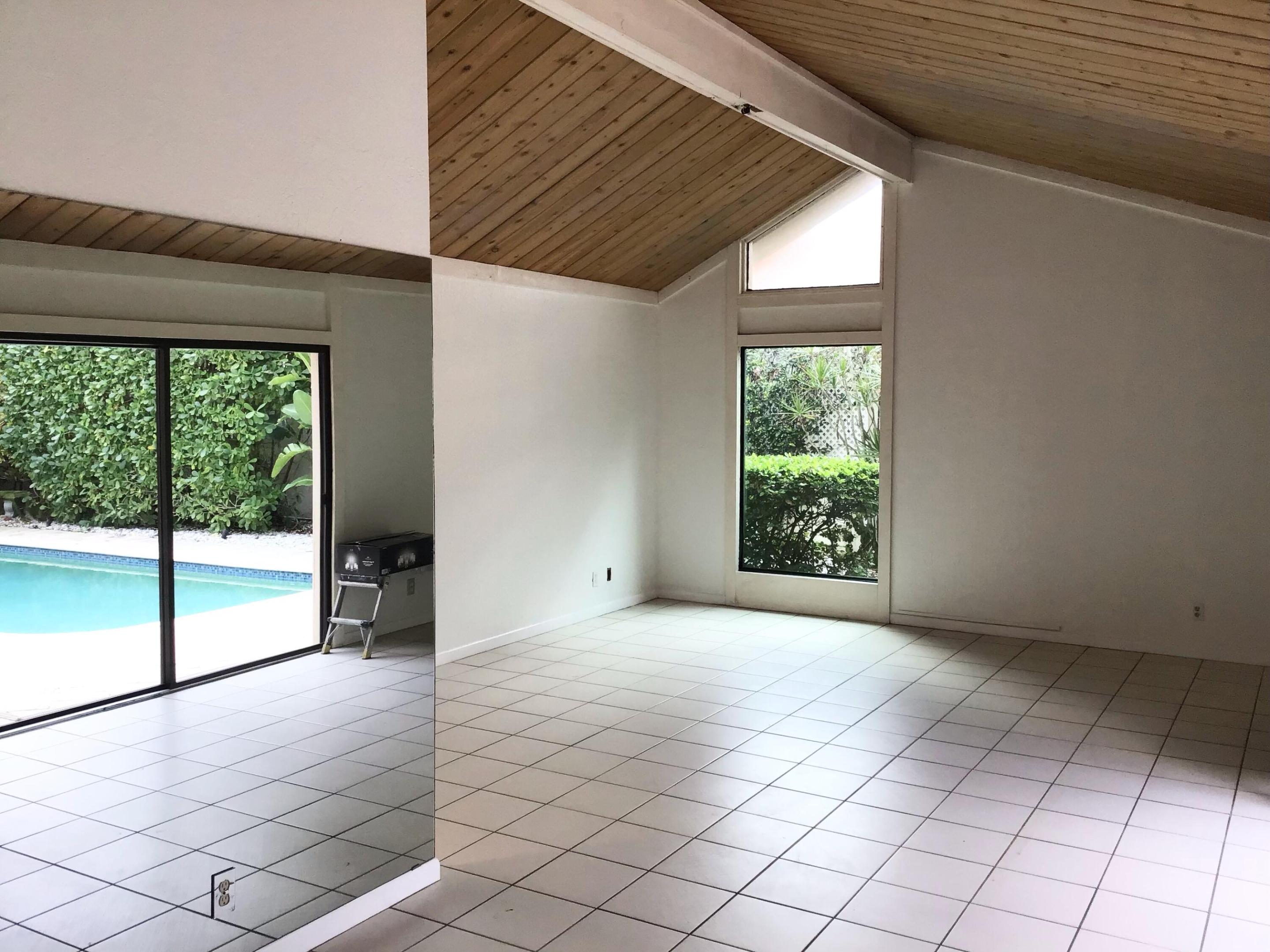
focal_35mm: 31
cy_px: 476
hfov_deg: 58.4
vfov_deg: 45.4
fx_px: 1137
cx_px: 635
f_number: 2.4
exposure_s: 1/120
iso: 40
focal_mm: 3.3
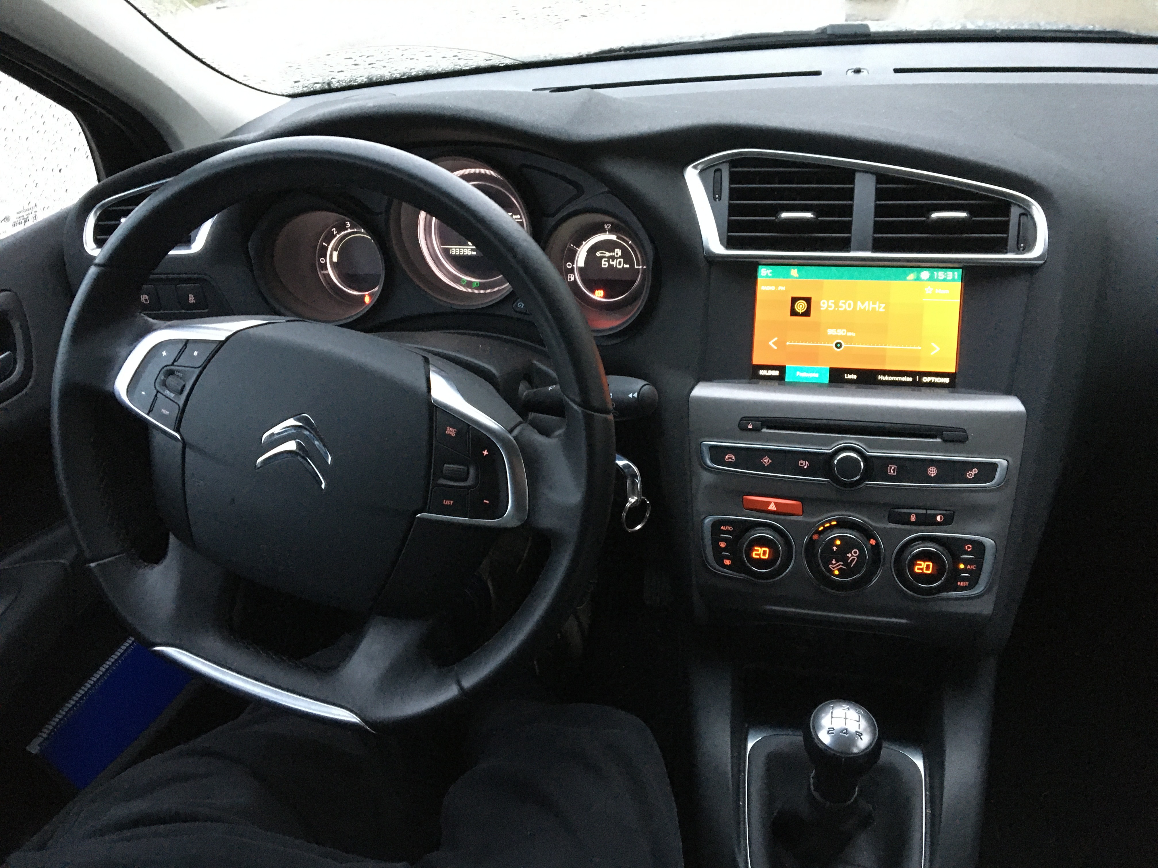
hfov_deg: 61.7
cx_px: 579
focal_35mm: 29
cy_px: 434
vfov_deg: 48.2
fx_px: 970
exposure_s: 1/17
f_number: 2.2
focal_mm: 4.15
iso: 250
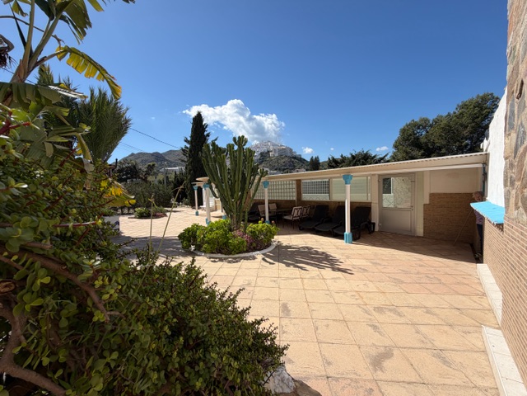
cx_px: 264
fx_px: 213
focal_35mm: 14
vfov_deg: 85.7
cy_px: 198
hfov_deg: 102.1
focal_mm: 2.22
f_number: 2.2
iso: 20
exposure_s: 1/1125
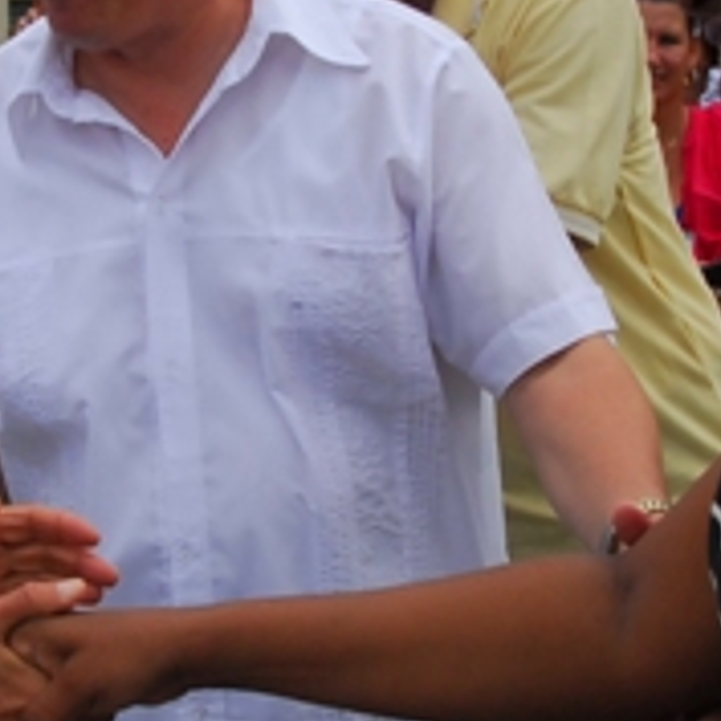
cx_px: 138
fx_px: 2356
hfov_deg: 17.2
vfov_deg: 17.4
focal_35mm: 100
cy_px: 281
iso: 400
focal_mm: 18
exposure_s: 1/400
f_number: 10
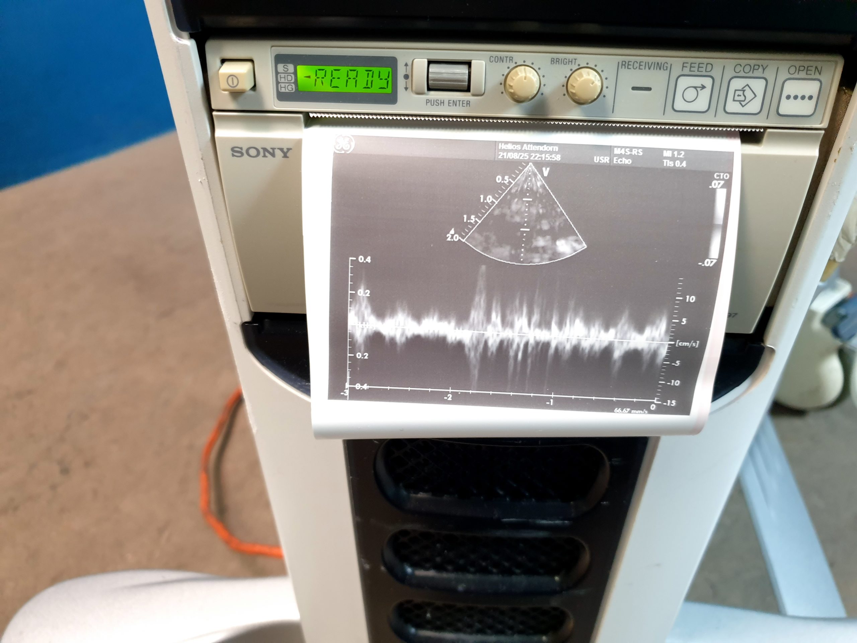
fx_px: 644
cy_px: 322
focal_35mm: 26
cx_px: 428
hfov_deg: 67.3
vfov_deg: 53.1
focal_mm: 4.3
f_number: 1.5
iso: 200
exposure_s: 1/50
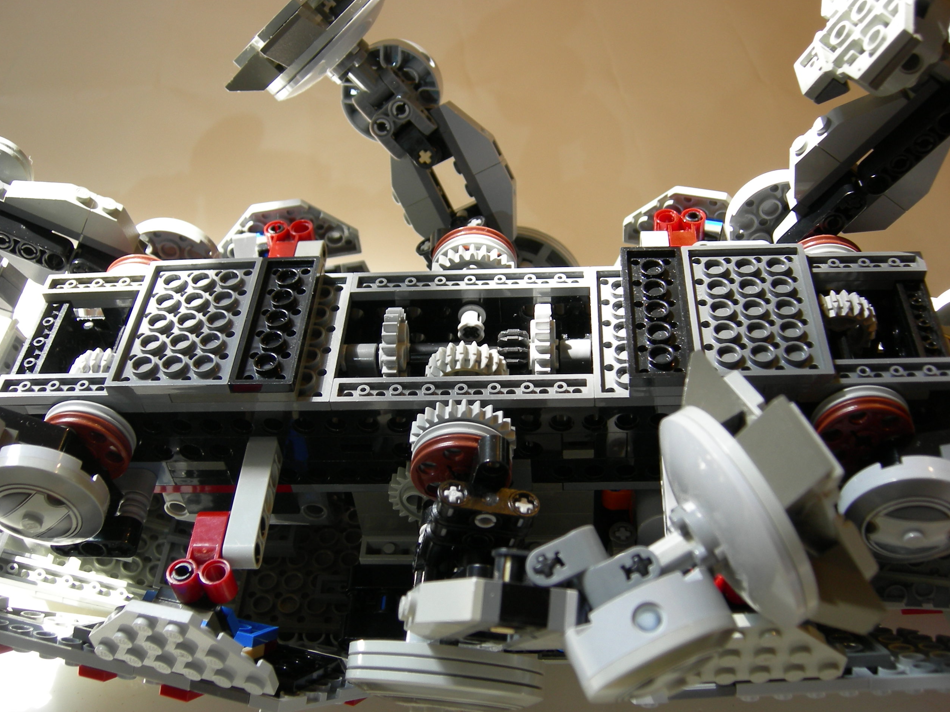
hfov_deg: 47.9
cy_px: 356
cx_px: 471
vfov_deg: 36.8
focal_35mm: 39
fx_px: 1070
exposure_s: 1/21.4
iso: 64
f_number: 2.8
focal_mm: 8
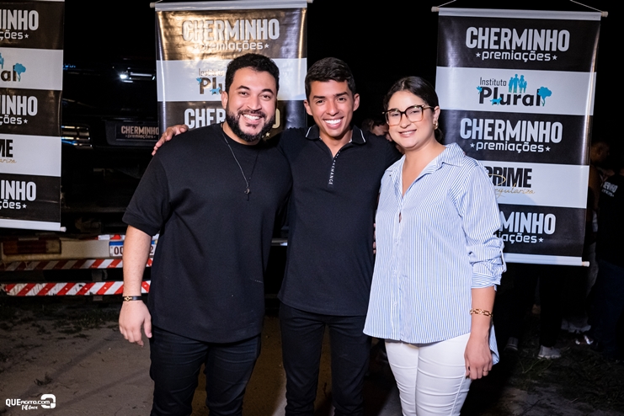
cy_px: 208
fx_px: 624
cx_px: 312
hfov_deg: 53.1
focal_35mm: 36
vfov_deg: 36.9
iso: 2500
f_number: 2.8
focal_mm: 24
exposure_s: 1/320
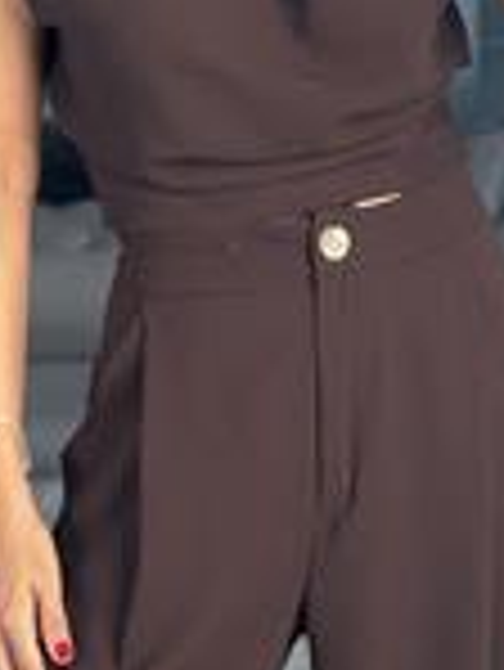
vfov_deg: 12.1
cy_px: 193
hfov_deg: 9.1
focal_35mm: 163
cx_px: 248
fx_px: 3160
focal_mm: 6.86
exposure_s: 1/161
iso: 80
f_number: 1.78
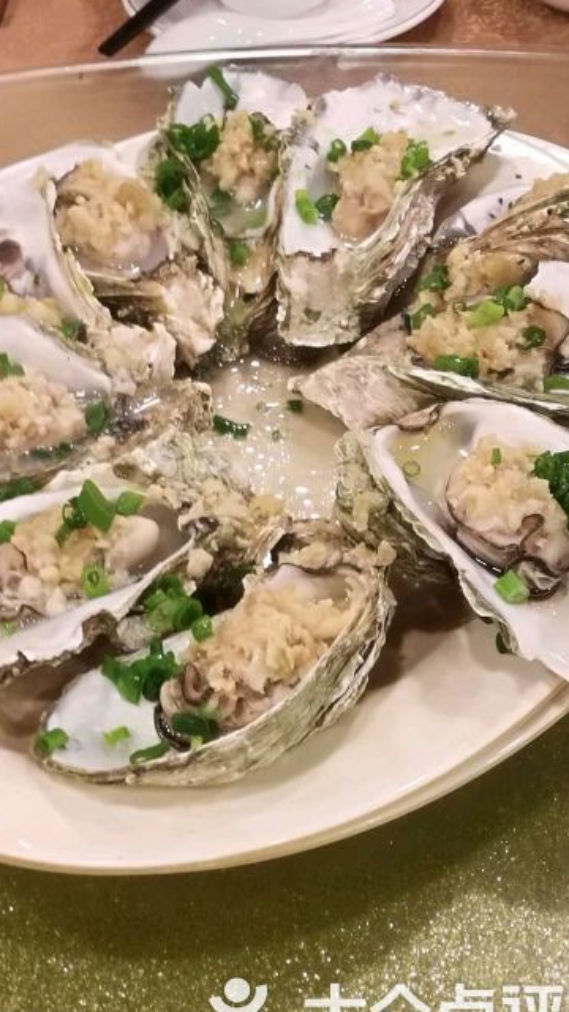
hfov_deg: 21.4
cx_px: 190
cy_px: 544
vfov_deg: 37.2
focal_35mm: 56
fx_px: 1502
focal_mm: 4.04
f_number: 2
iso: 125
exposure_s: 1/33.3
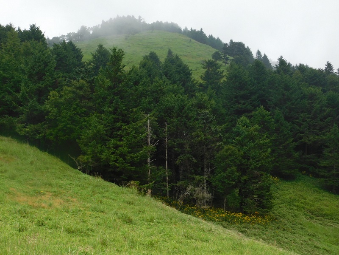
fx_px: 441
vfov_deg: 32.2
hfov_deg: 42.1
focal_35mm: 45
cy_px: 128
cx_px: 170
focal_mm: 8
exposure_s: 1/500
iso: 125
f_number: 3.7
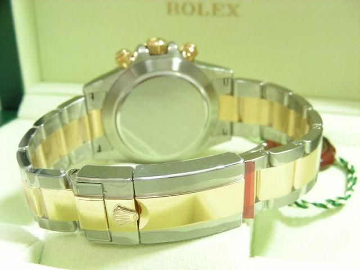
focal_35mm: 41
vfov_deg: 35.1
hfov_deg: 45.8
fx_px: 426
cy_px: 135
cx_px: 180
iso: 200
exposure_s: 1/19.4
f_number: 3.5
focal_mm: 6.8
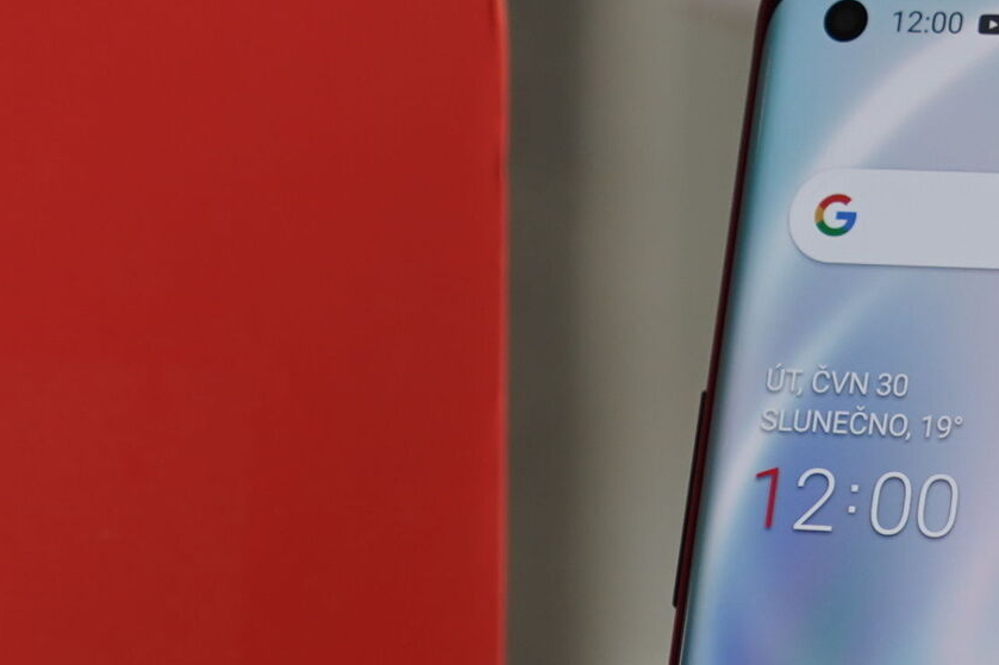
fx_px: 2858
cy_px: 496
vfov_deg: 13.2
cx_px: 1080
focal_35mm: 103
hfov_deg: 19.1
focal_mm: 45
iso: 160
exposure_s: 1/160
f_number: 4
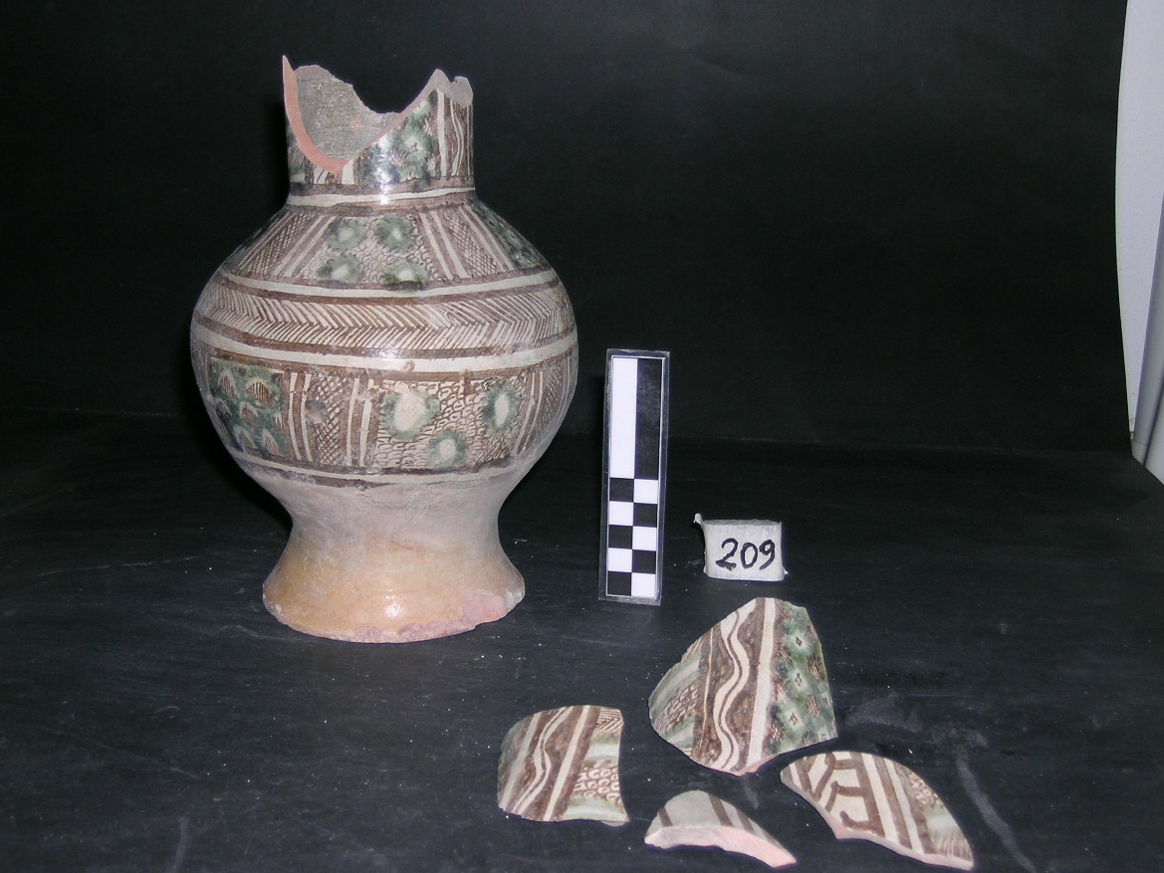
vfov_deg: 31.5
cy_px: 440
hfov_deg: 41.2
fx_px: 1547
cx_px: 572
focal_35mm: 46
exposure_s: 1/60.1
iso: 50
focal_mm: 8.7
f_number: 3.2
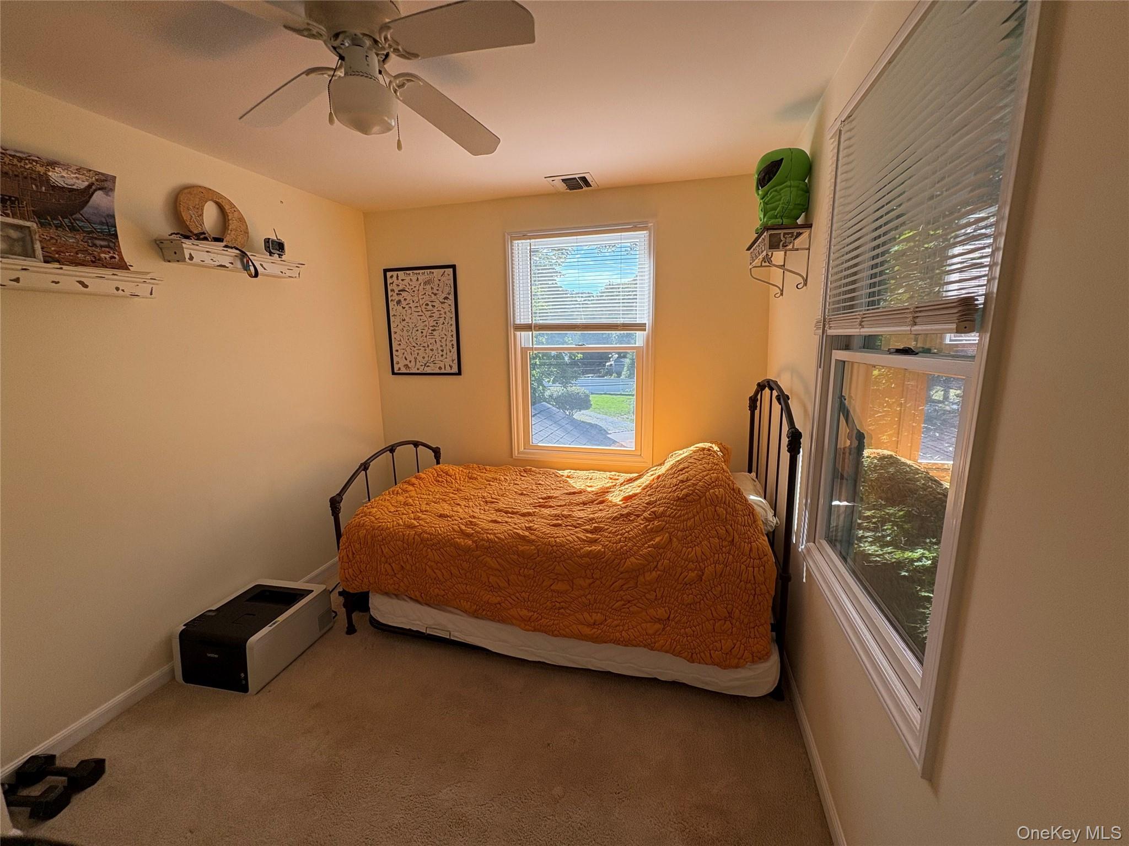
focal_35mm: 14
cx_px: 564
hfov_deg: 102.1
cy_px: 423
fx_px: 457
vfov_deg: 85.7
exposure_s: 1/192
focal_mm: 2.22
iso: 64
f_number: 2.2
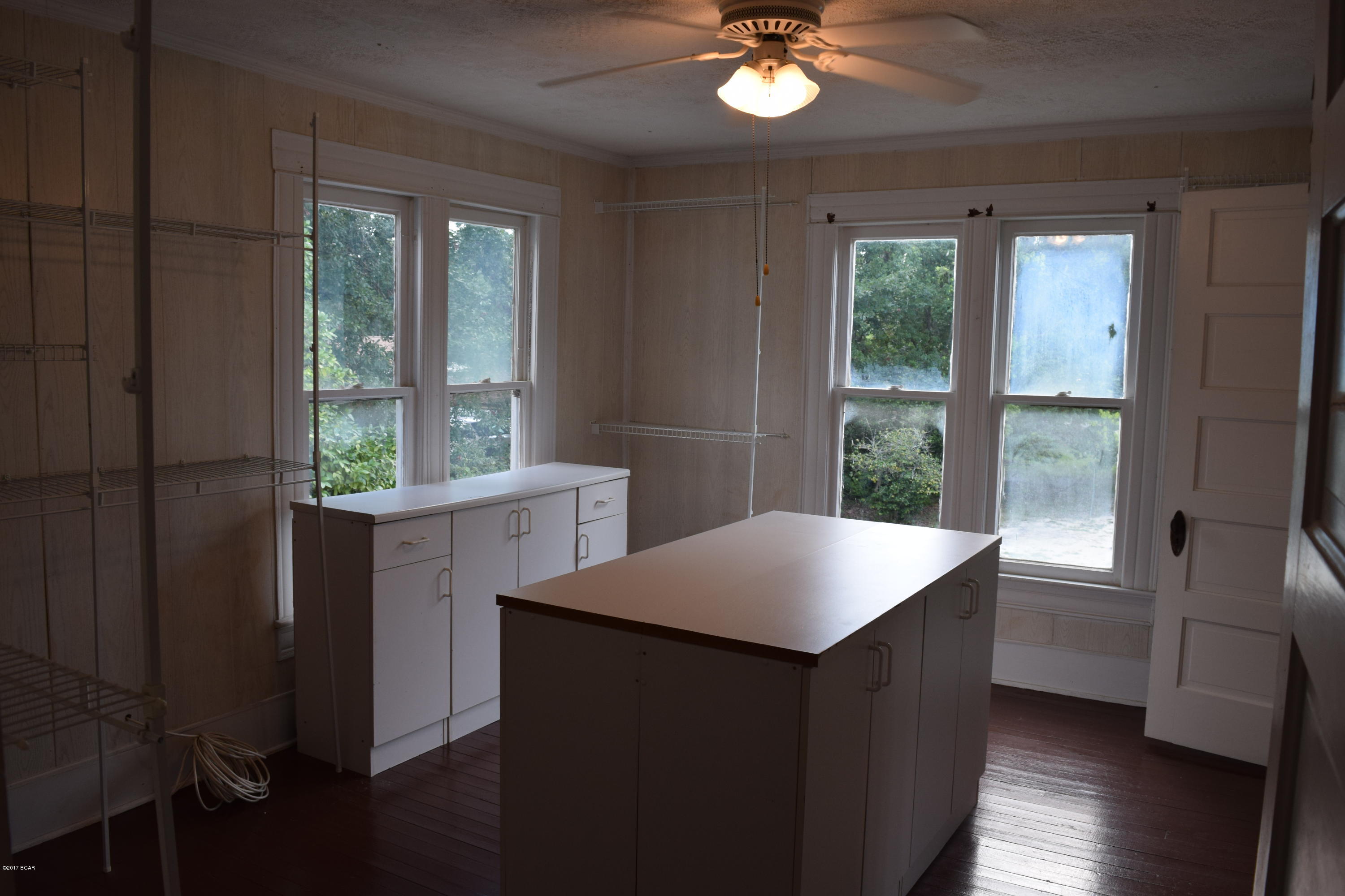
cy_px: 448
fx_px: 1009
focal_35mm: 27
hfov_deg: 67.4
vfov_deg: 47.9
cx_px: 672
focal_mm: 18
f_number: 6.3
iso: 400
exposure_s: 1/160
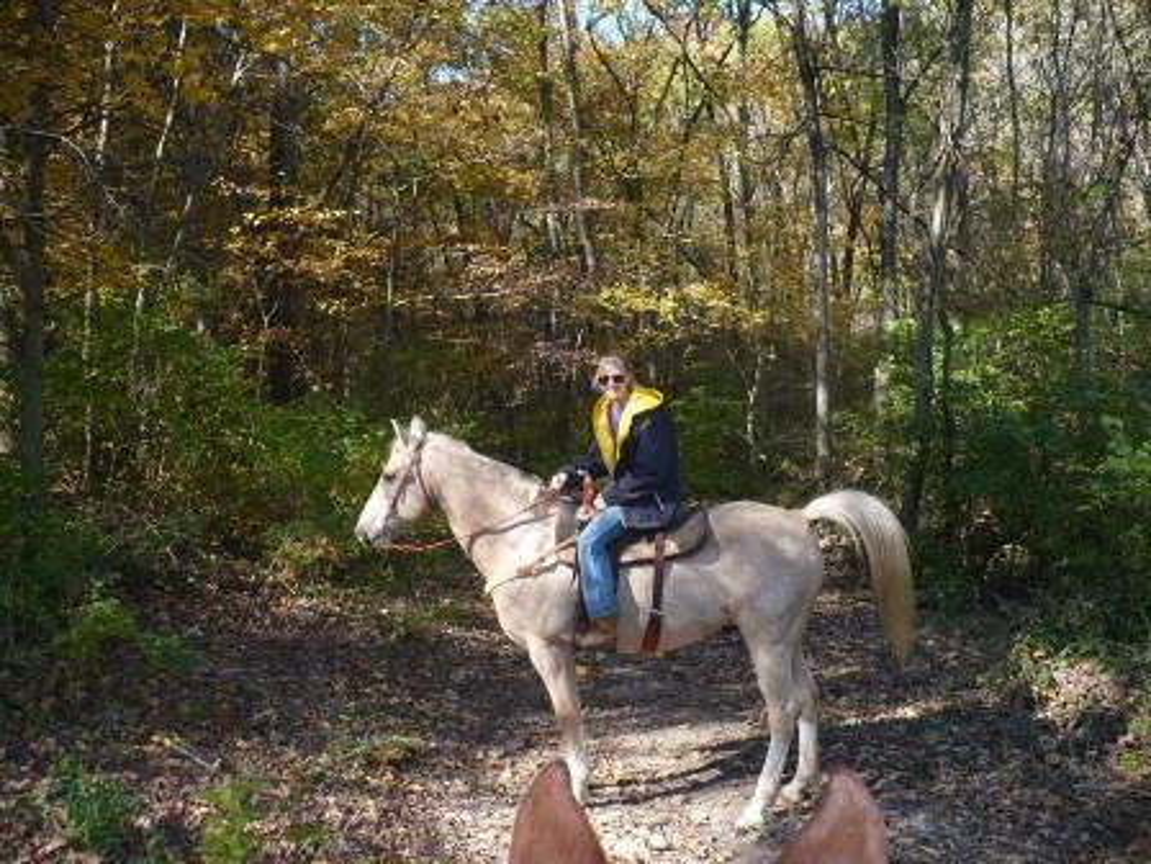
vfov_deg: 38.7
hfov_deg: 50.1
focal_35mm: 37
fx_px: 1230
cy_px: 432
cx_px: 576
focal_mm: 6.1
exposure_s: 1/250
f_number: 2.8
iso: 100
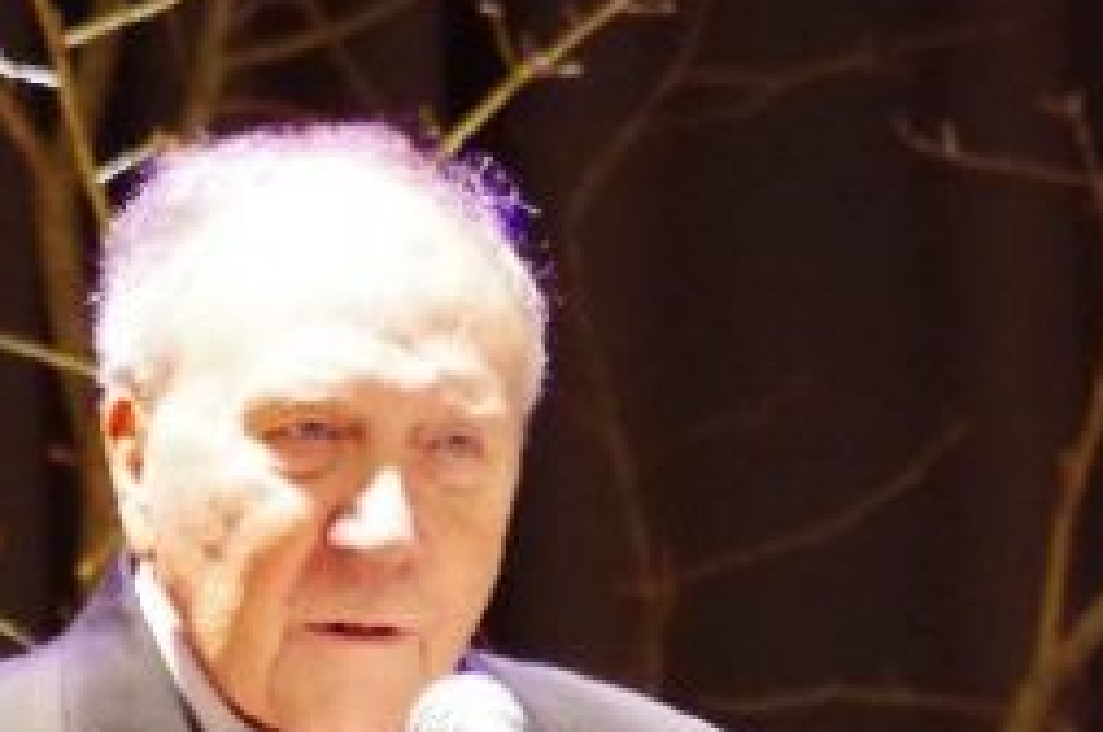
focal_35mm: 912
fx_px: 27907
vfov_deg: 1.5
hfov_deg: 2.3
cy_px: 884
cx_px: 767
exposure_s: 1/40
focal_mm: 200
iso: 3200
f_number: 5.6
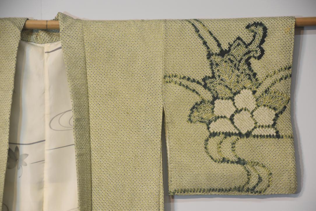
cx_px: 158
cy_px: 106
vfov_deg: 10.2
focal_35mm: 135
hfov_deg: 15.2
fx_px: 1185
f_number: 5.6
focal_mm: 90
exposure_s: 1/60
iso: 1100
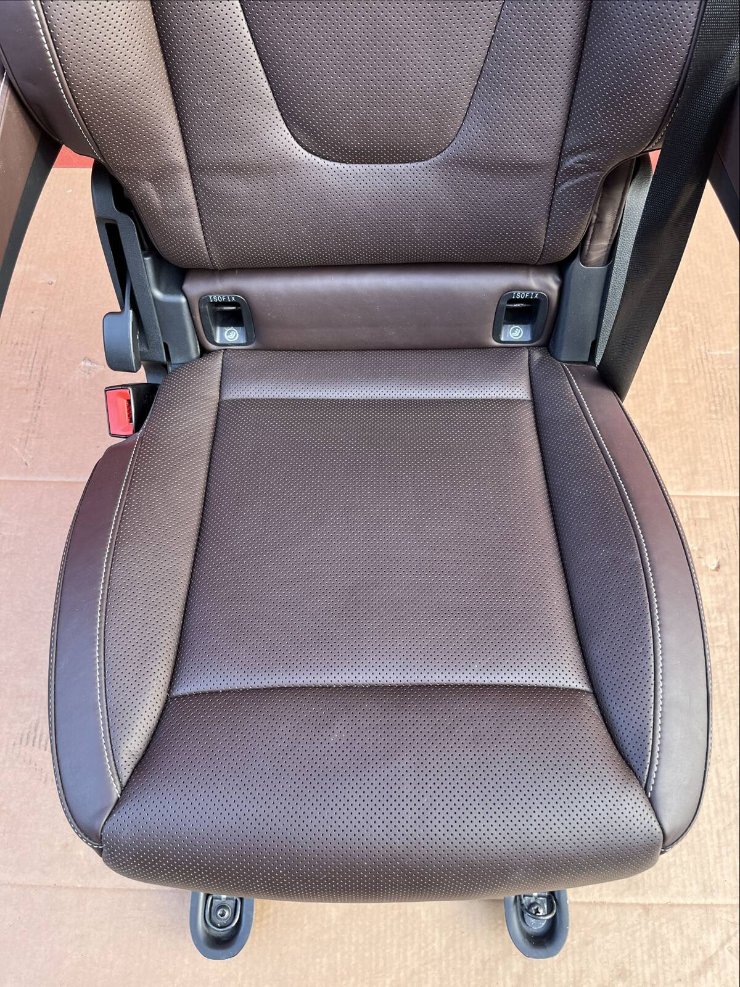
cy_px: 494
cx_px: 370
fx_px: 741
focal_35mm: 26
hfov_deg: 53.1
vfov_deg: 67.3
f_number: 1.6
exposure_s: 1/121
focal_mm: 5.1
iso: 100
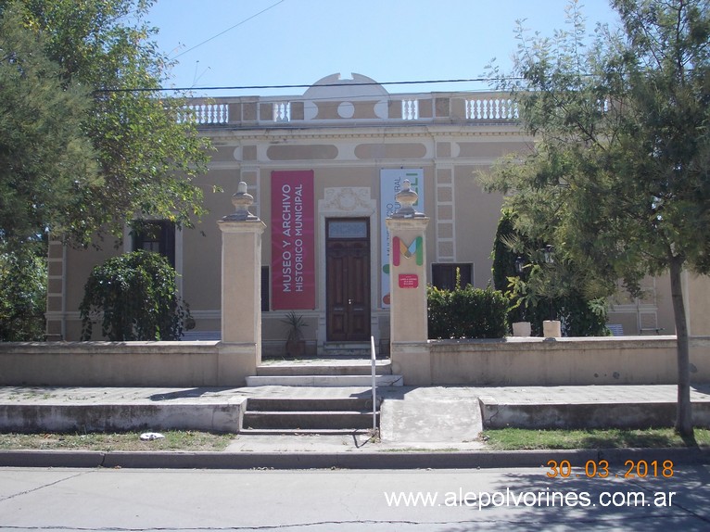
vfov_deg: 33.6
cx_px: 355
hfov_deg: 43.9
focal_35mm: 43
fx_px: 882
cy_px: 266
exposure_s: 1/200
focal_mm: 6.1
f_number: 6.5
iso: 80
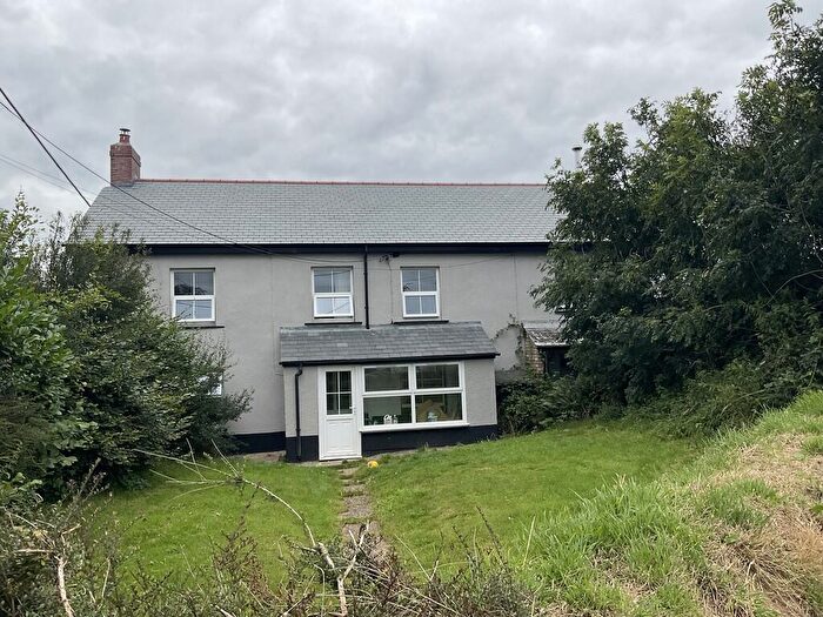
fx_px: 689
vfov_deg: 48.2
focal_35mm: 29
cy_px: 308
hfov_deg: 61.7
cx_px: 412
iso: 16
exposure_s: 1/1577
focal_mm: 3
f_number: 1.8
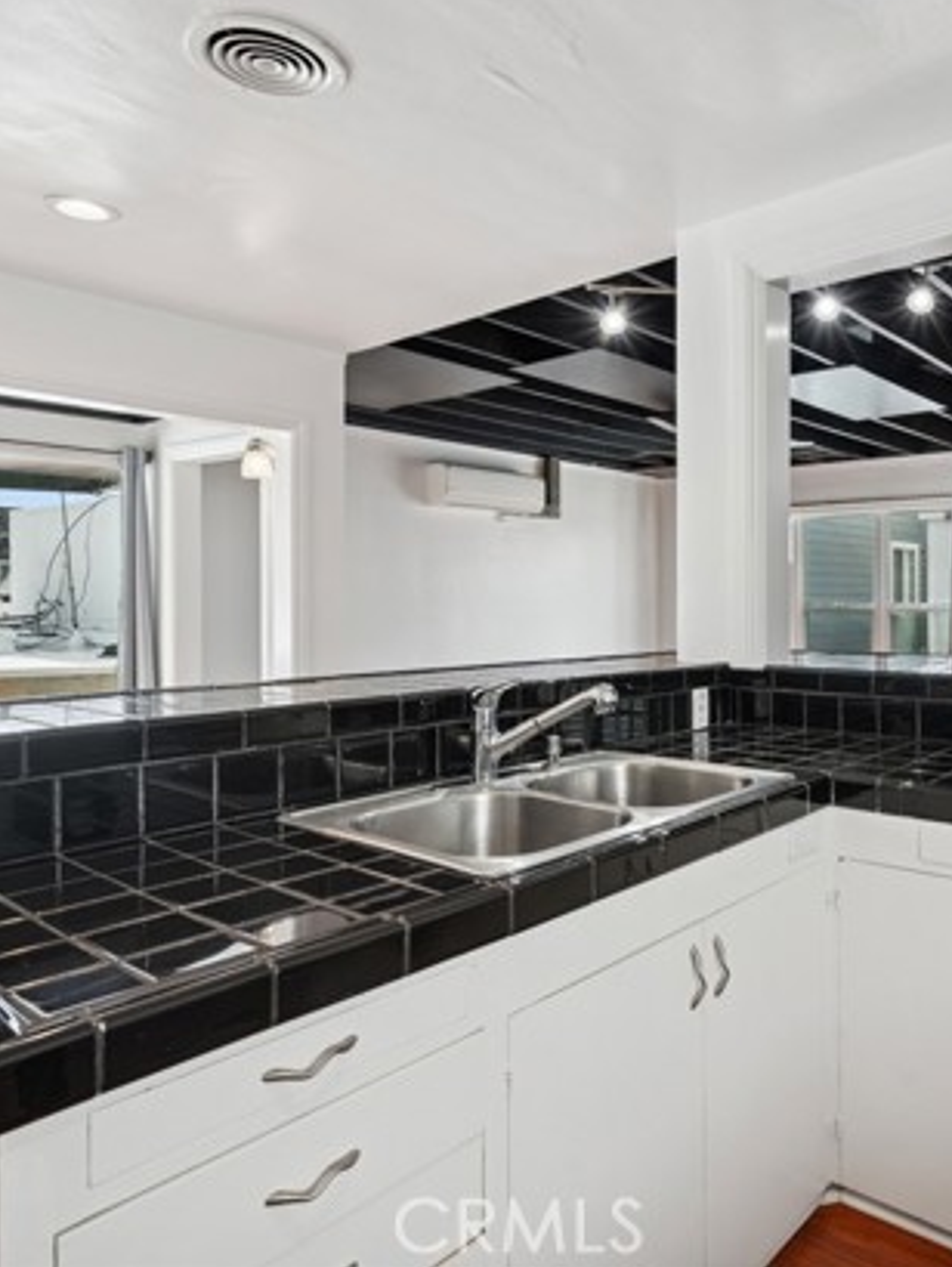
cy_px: 610
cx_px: 686
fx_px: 879
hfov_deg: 54.8
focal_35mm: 24
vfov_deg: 71.5
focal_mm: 16
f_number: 8
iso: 320
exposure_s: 1/50
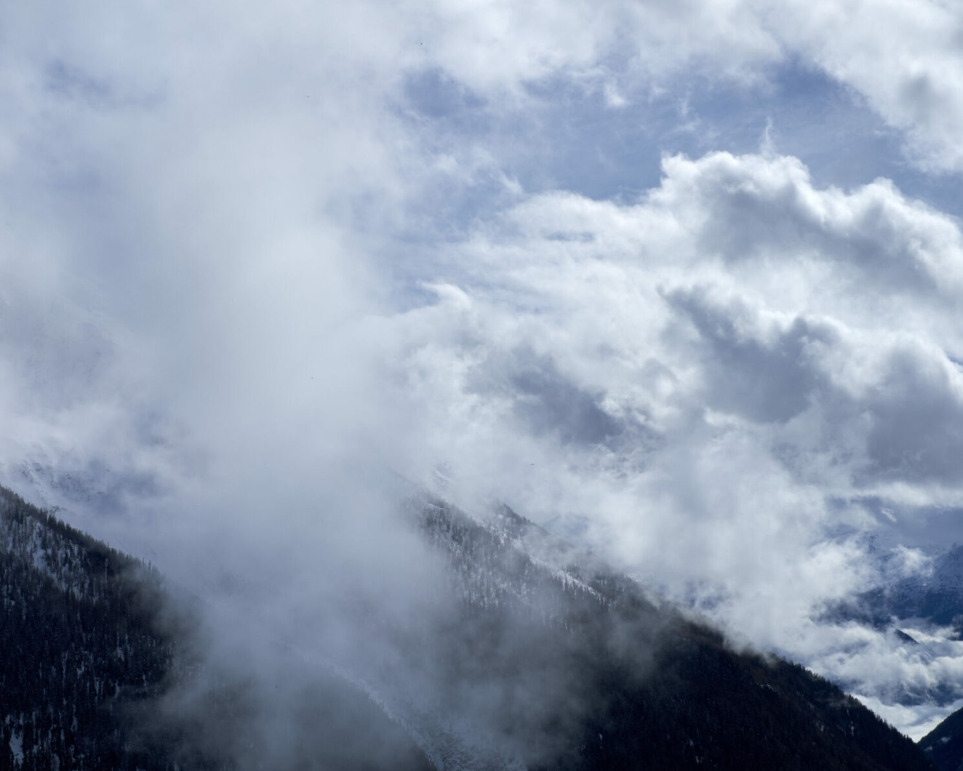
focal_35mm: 67
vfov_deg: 22.8
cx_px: 363
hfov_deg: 28.2
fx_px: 1910
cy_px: 398
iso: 200
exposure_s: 1/450
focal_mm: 35
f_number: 16
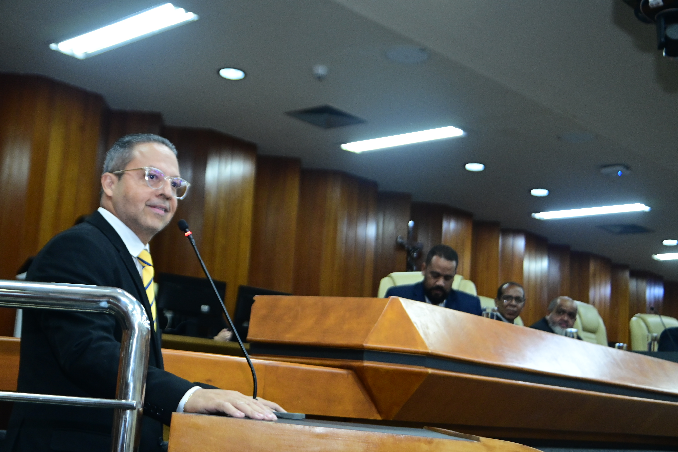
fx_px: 998
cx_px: 348
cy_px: 233
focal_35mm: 53
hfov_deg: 37.5
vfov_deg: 25.5
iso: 3200
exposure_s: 1/125
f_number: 6.3
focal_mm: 48
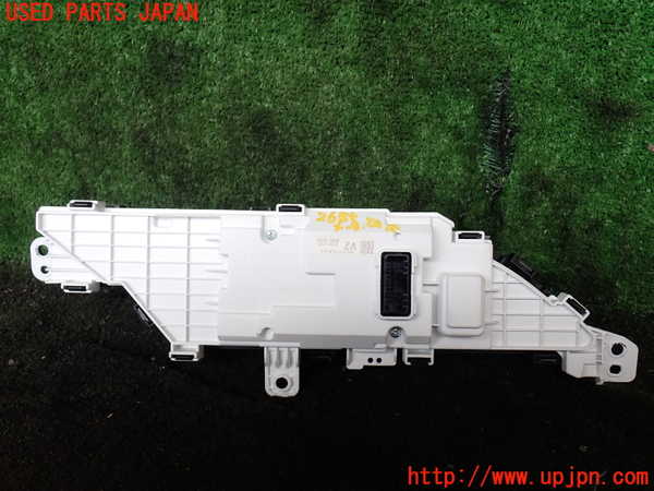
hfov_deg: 60.0
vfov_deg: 46.8
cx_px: 327
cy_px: 246
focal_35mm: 30
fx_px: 567
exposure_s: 1/80
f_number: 3.2
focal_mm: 5.4
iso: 100
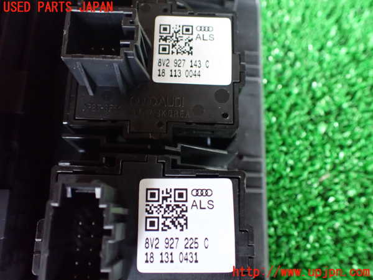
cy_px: 140
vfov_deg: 46.8
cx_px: 186
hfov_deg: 60.0
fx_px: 323
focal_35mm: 30
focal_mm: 5.4
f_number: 2.3
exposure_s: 1/30
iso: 1250
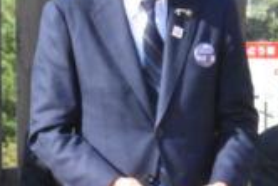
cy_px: 48
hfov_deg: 4.6
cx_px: 161
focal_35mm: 446
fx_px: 3447
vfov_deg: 3.1
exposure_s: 1/250
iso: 10000
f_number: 36
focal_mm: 110
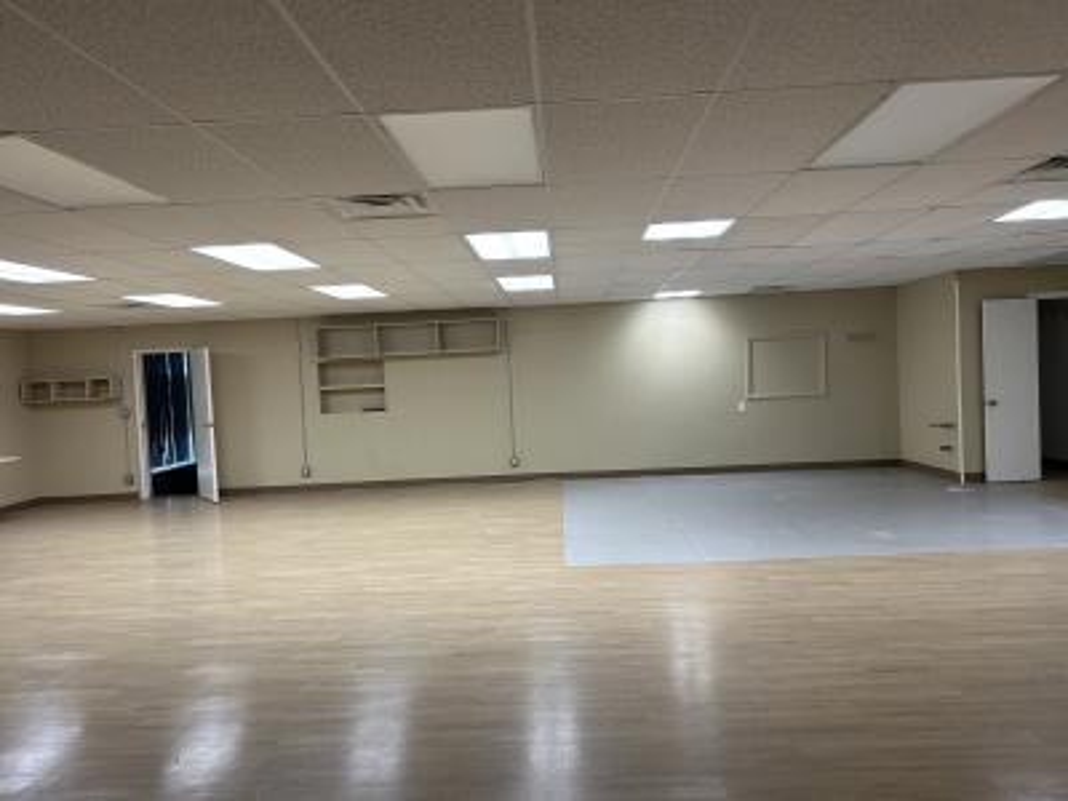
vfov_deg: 53.1
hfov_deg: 67.3
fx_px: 802
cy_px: 400
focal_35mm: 26
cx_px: 534
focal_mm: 5.7
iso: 100
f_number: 1.5
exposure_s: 1/120
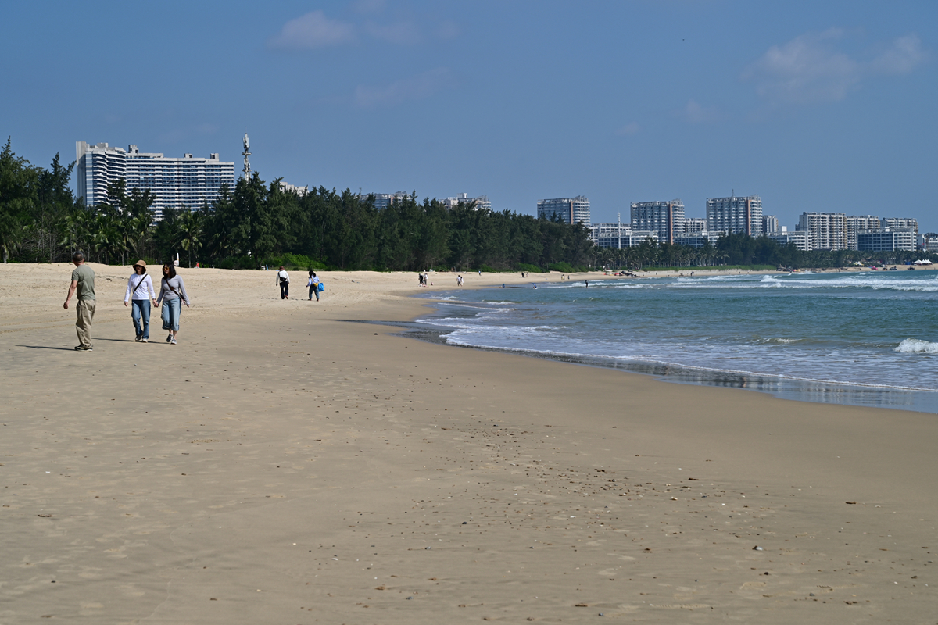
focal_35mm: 70
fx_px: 1824
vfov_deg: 19.5
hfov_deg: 28.8
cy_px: 312
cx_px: 469
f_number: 9
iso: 100
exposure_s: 1/400
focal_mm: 70
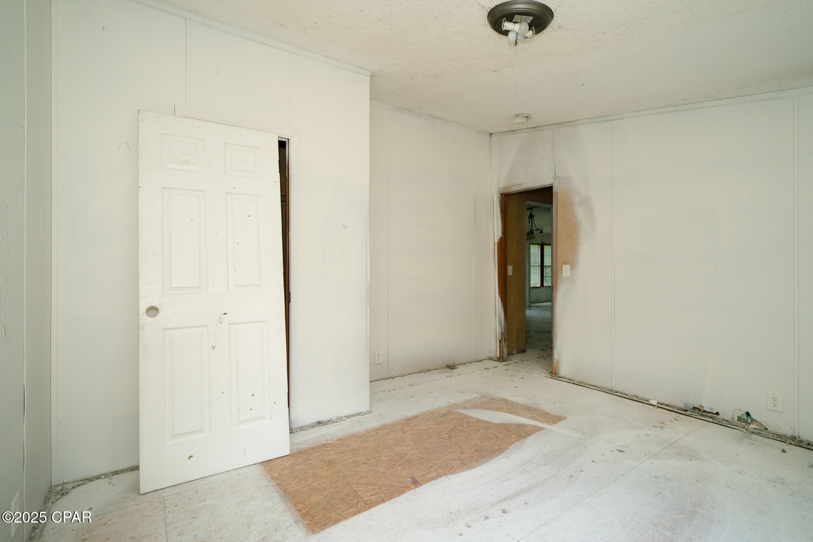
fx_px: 361
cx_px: 406
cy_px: 271
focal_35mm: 16
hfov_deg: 96.7
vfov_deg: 73.7
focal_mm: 16
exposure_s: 1/160
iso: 400
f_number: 4
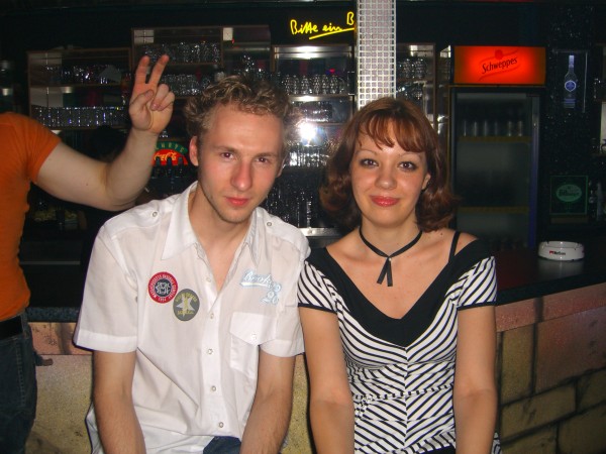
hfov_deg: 49.0
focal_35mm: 38
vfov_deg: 37.7
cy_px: 227
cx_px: 303
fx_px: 665
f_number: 2.8
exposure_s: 1/60
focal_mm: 7.9
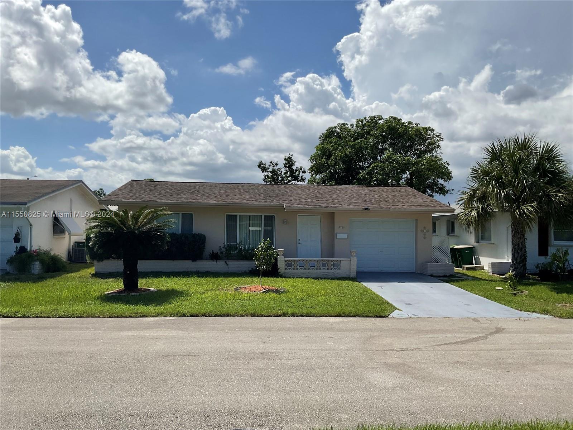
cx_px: 286
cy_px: 215
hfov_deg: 61.7
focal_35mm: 29
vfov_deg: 48.2
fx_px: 480
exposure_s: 1/4785
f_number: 1.8
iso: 16
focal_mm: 3
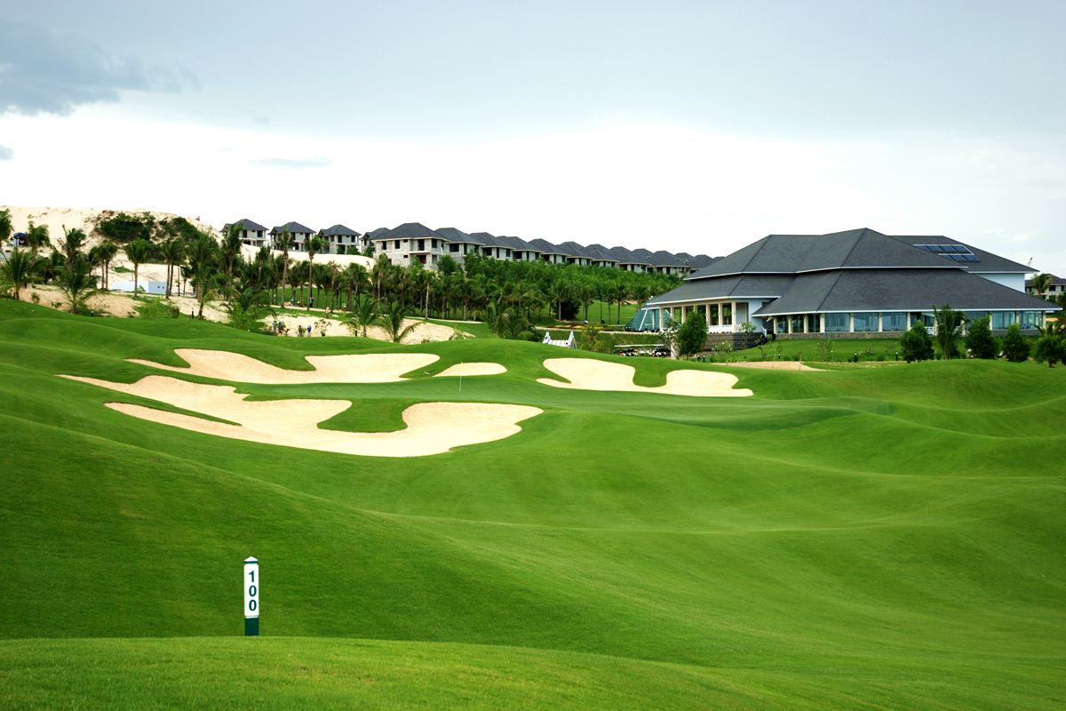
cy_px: 356
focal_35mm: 51
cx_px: 533
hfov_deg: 38.9
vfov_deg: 26.5
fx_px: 1510
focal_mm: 34
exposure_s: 1/160
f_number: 5
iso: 125
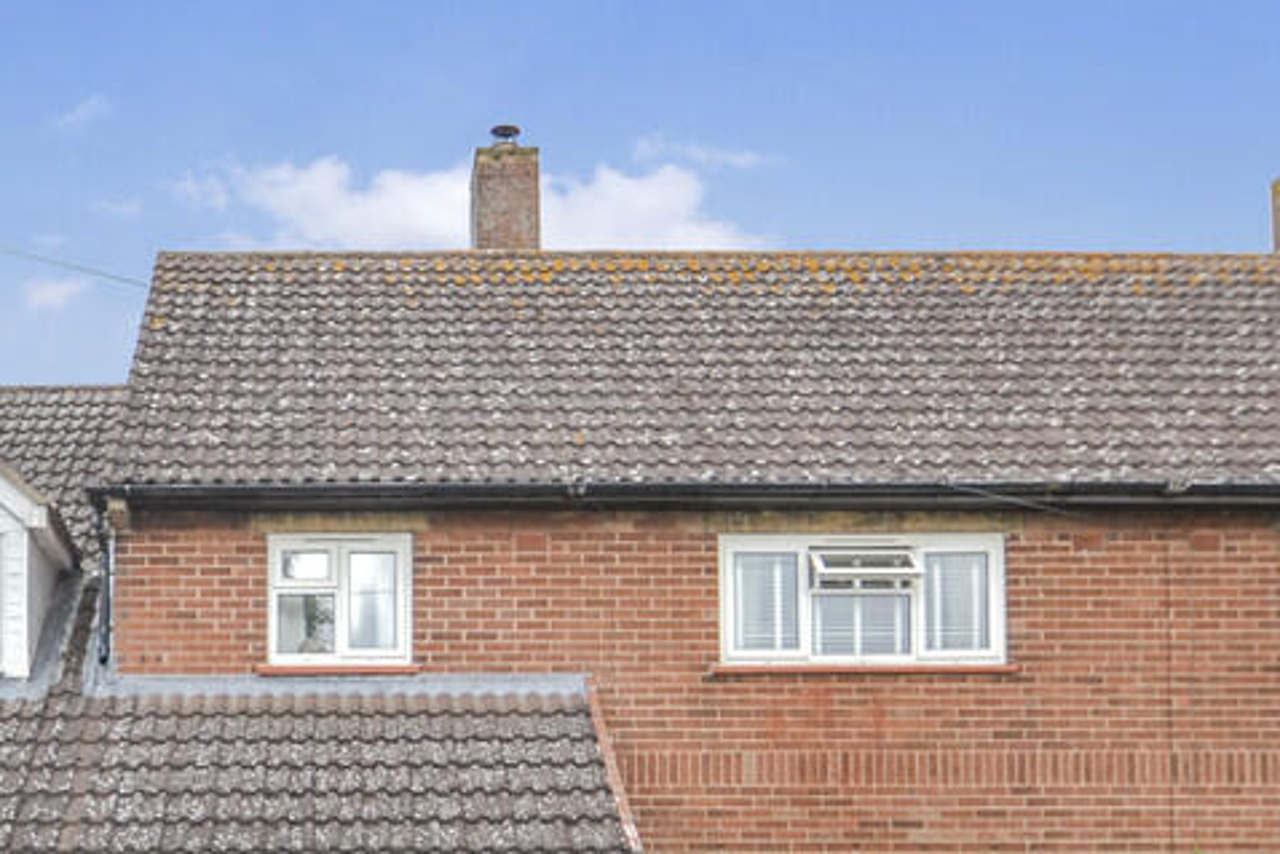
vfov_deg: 28.6
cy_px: 783
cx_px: 273
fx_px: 1600
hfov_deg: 41.9
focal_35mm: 45
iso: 100
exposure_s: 1/200
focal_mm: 14
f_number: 5.6
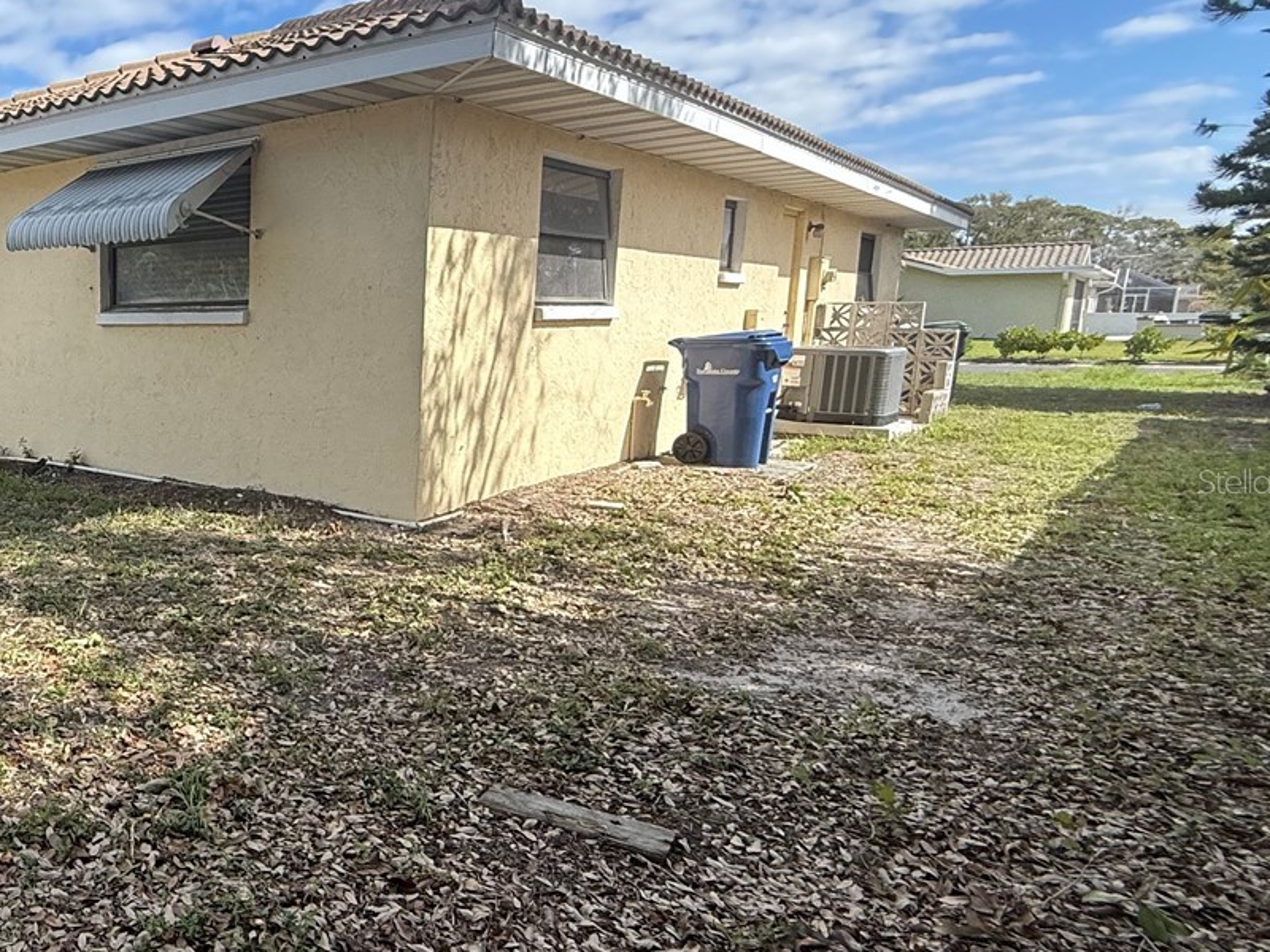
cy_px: 481
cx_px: 78
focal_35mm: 28
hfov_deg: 53.6
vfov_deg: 49.7
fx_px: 1027
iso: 64
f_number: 2.2
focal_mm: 2.22
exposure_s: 1/1235
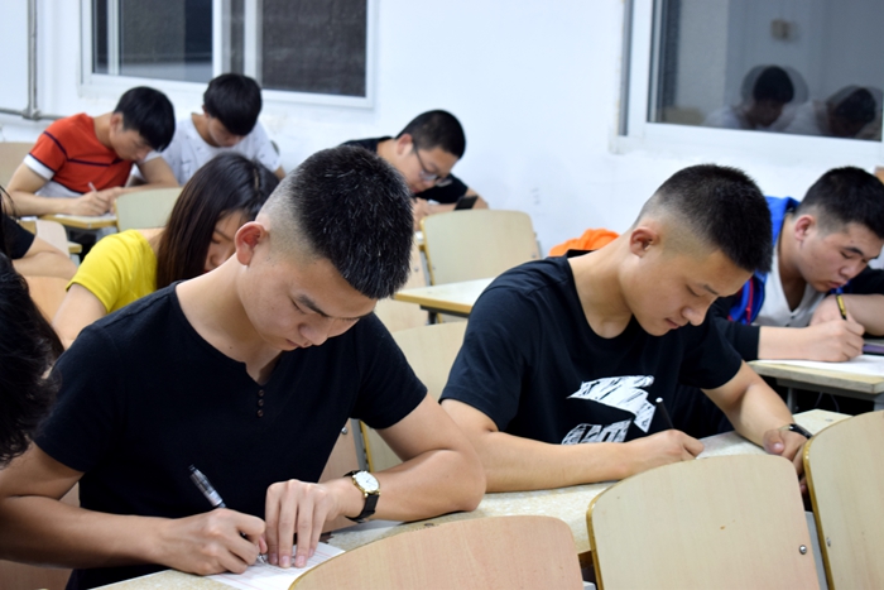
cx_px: 442
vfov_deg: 18.9
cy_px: 295
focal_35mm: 72
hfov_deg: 28.1
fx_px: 1768
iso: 400
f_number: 5.3
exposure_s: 1/10
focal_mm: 48
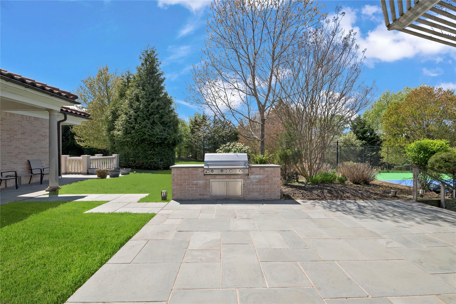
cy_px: 152
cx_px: 228
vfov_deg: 77.2
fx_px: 190
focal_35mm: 15
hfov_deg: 100.4
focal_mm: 15
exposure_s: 1/250
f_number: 8
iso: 100
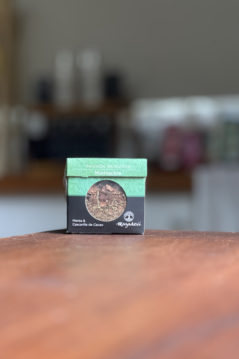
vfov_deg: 25.1
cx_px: 126
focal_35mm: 81
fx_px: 806
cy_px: 180
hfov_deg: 16.9
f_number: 2.8
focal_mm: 9
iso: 320
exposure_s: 1/40
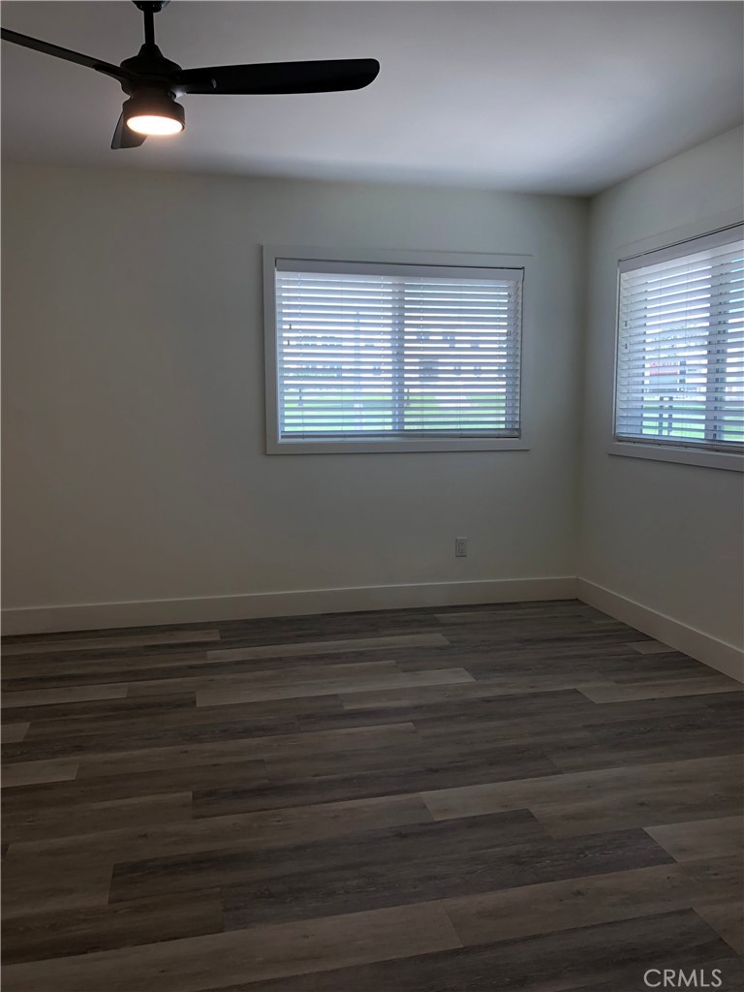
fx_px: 802
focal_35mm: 28
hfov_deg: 49.7
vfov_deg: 63.4
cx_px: 372
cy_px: 496
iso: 50
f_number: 1.8
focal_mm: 4
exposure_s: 1/120
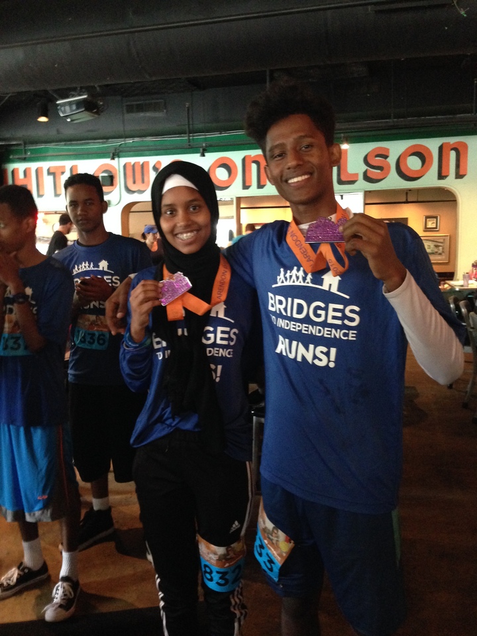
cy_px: 318
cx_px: 238
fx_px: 606
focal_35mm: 33
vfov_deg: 55.4
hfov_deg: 42.9
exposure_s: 1/15
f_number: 2.4
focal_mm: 4.12
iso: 500
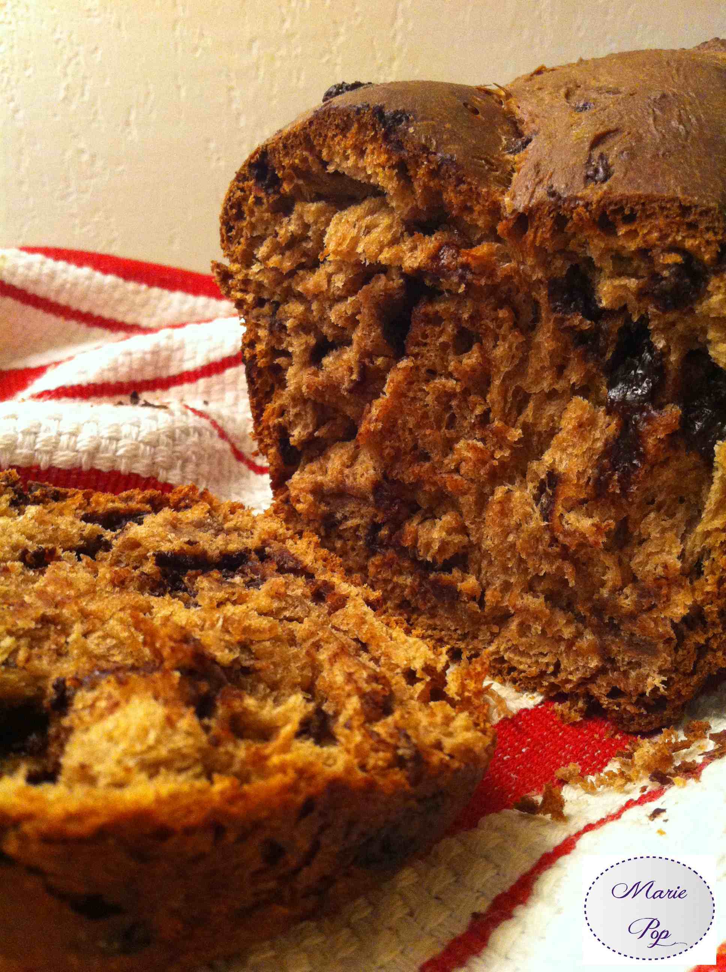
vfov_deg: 52.7
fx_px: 981
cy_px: 486
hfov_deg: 40.6
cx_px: 363
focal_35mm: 35
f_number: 2.8
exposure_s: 1/17
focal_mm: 3.85
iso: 400
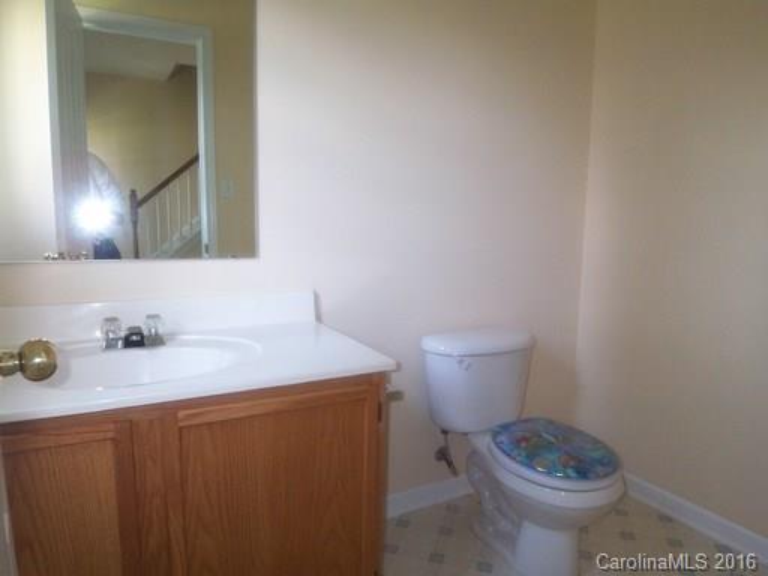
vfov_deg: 58.9
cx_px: 384
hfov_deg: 73.9
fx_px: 510
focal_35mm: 23
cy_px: 288
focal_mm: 3.8
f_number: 2.8
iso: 125
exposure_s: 1/30
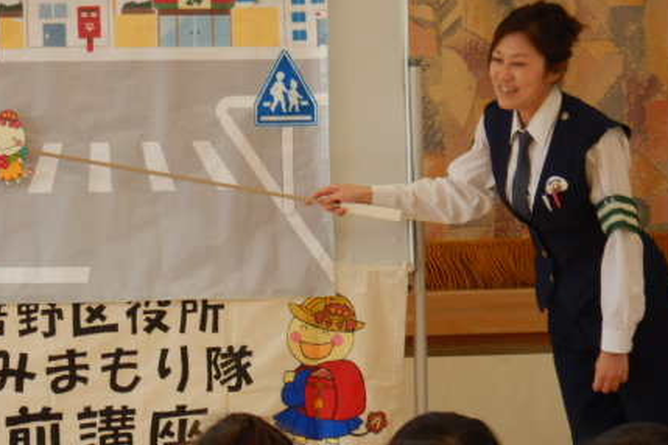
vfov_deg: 7.4
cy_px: 208
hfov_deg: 11.1
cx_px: 255
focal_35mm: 186
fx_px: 3451
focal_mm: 21.5
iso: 125
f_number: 4.9
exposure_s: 1/40
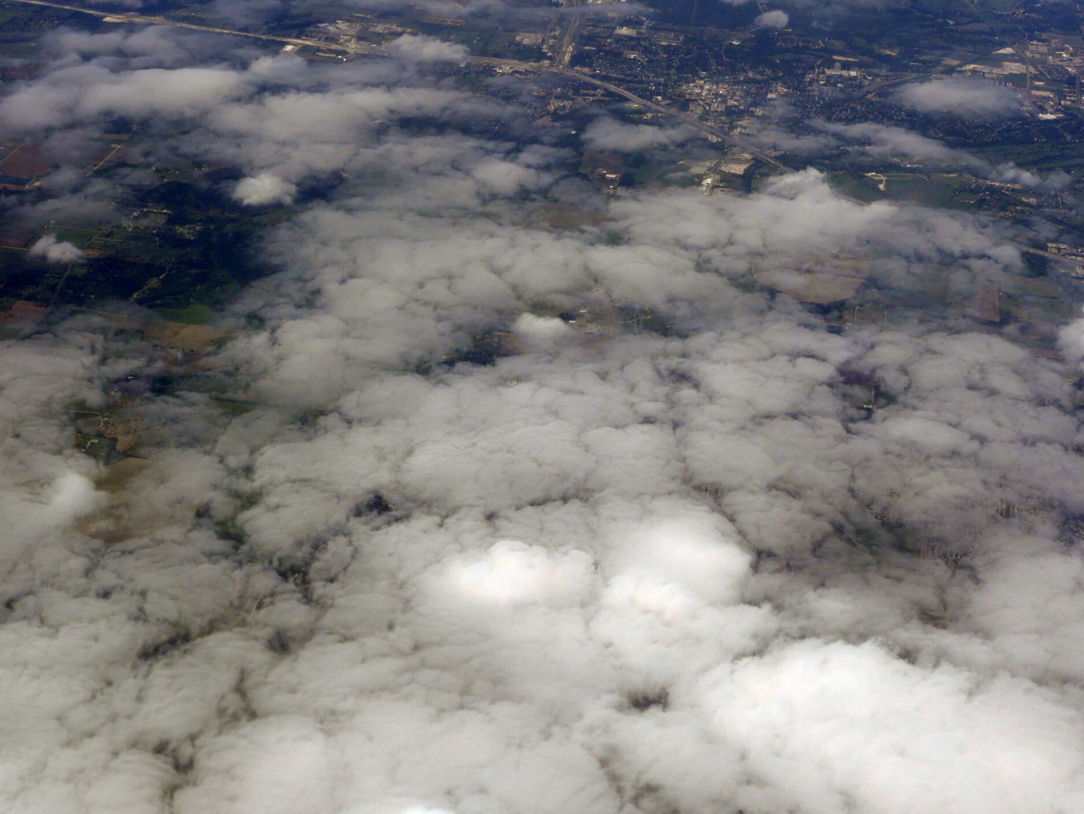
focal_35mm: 68
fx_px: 2130
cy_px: 375
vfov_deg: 21.6
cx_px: 545
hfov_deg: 28.6
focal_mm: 25
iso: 200
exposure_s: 1/1600
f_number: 5.6
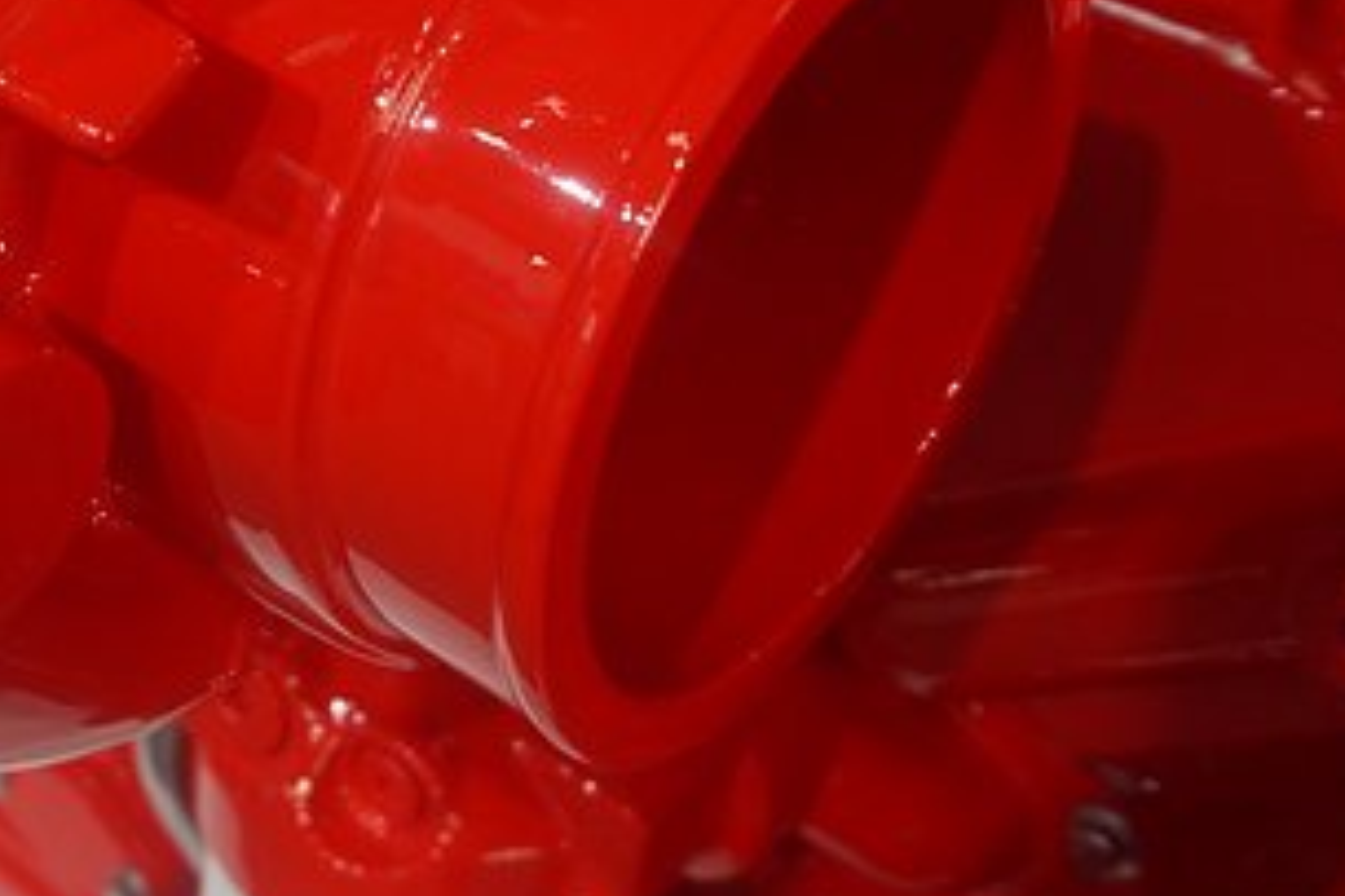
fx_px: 2352
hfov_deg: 30.1
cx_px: 66
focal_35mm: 63
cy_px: 11
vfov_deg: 20.9
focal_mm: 16
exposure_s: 1/60
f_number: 4
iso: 200
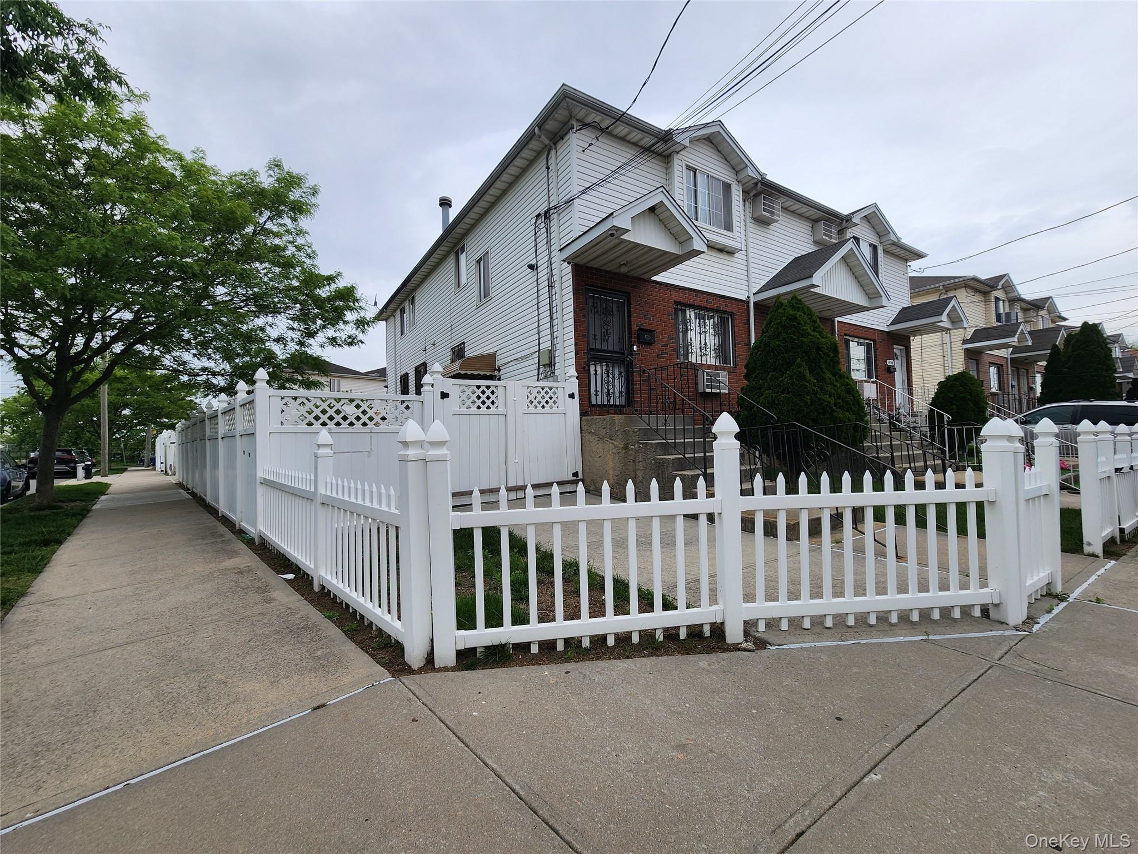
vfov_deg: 89.9
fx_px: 427
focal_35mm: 13
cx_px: 569
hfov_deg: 106.2
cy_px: 427
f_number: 2.2
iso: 50
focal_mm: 2.2
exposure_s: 1/1314
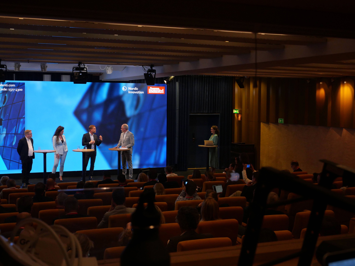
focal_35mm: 56
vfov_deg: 26.1
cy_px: 133
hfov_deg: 34.3
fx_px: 574
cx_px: 178
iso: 1600
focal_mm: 28
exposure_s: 1/60
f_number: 5.4
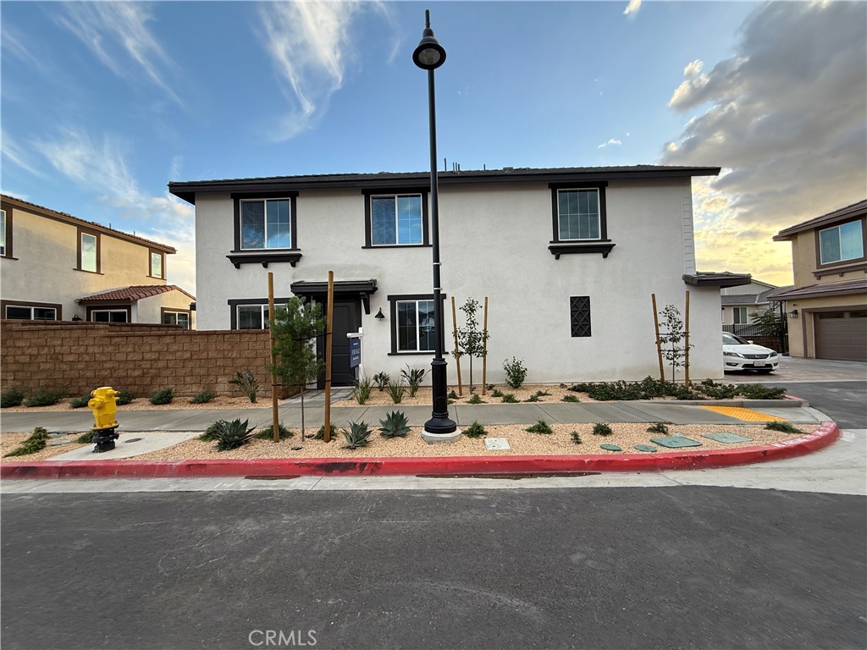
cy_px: 325
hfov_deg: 102.1
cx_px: 434
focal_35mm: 14
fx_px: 351
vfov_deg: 85.7
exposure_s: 1/205
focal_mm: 2.22
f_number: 2.2
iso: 64
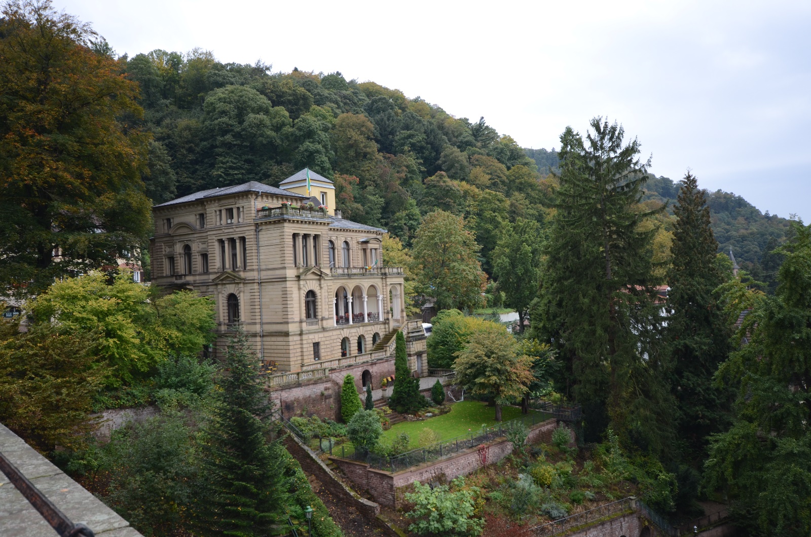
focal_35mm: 30
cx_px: 406
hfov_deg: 62.0
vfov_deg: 43.4
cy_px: 268
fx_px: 674
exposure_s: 1/60
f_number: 5.6
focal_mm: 20
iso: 250
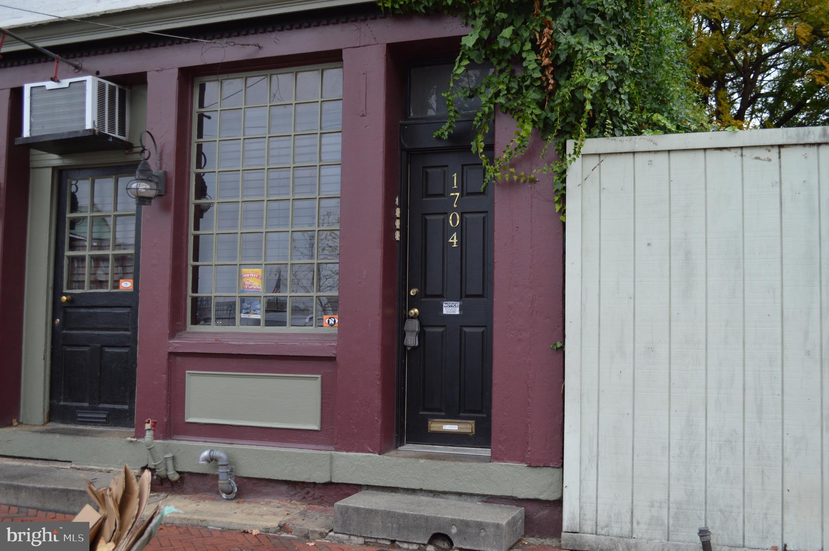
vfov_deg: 36.8
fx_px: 828
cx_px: 414
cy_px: 276
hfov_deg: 53.2
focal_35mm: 36
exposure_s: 1/30
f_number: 4
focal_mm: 24
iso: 400
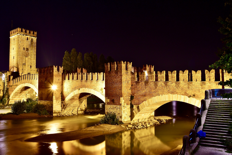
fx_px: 232
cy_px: 78
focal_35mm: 36
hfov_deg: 53.1
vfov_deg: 36.9
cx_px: 116
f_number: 11
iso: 100
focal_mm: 24
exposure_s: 10
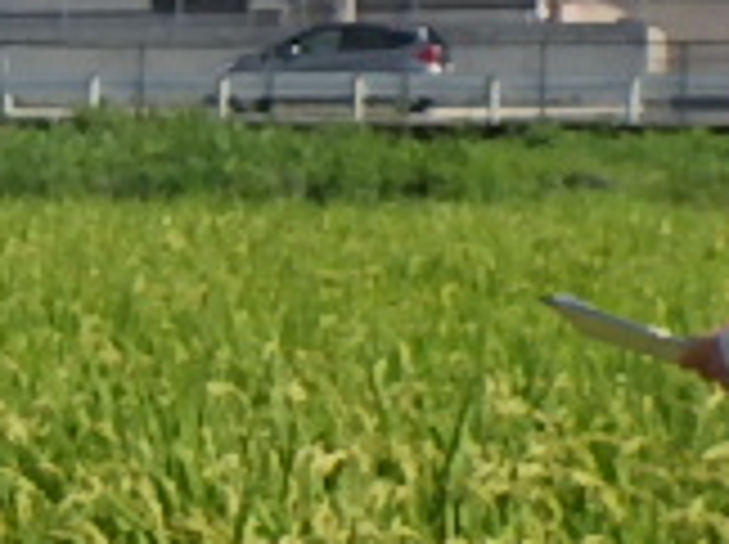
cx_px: -580
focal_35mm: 177
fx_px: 3722
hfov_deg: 10.5
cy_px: 522
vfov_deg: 8.3
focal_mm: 5
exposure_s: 1/1250
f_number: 4.2
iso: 125
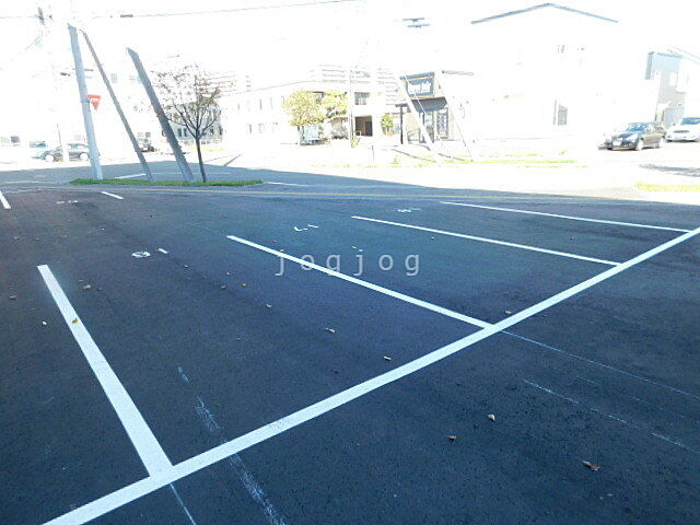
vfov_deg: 58.9
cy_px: 262
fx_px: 465
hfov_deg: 73.9
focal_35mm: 23
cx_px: 350
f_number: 3
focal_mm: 4
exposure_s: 1/250
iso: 125
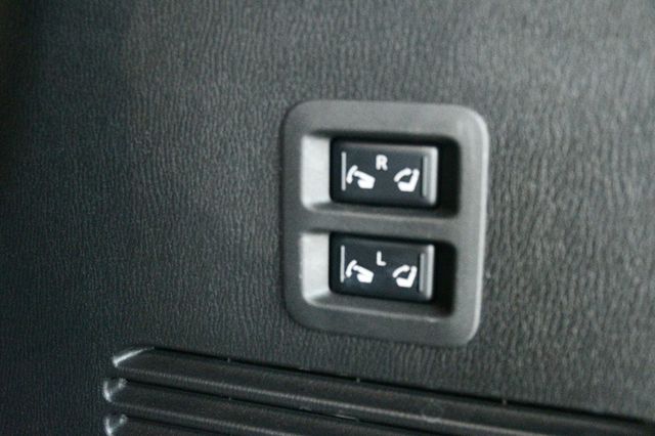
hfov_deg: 41.1
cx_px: 328
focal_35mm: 48
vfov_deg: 28.0
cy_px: 218
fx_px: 873
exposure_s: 1/40
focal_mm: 32
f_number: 4
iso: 12800
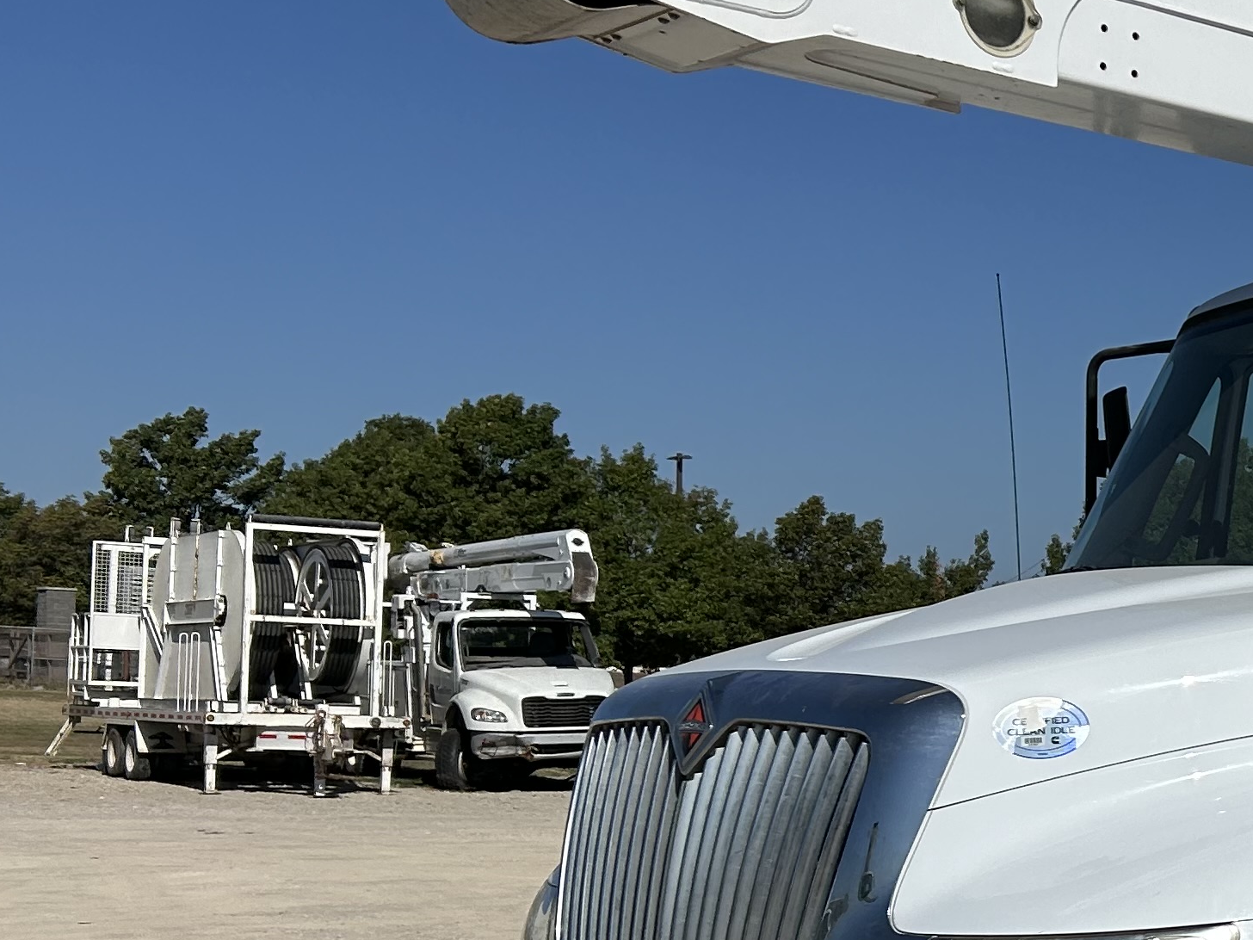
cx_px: 1559
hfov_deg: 24.2
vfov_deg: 20.3
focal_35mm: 72
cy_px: 711
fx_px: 2606
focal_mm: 5.7
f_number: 1.5
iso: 50
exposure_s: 1/14286
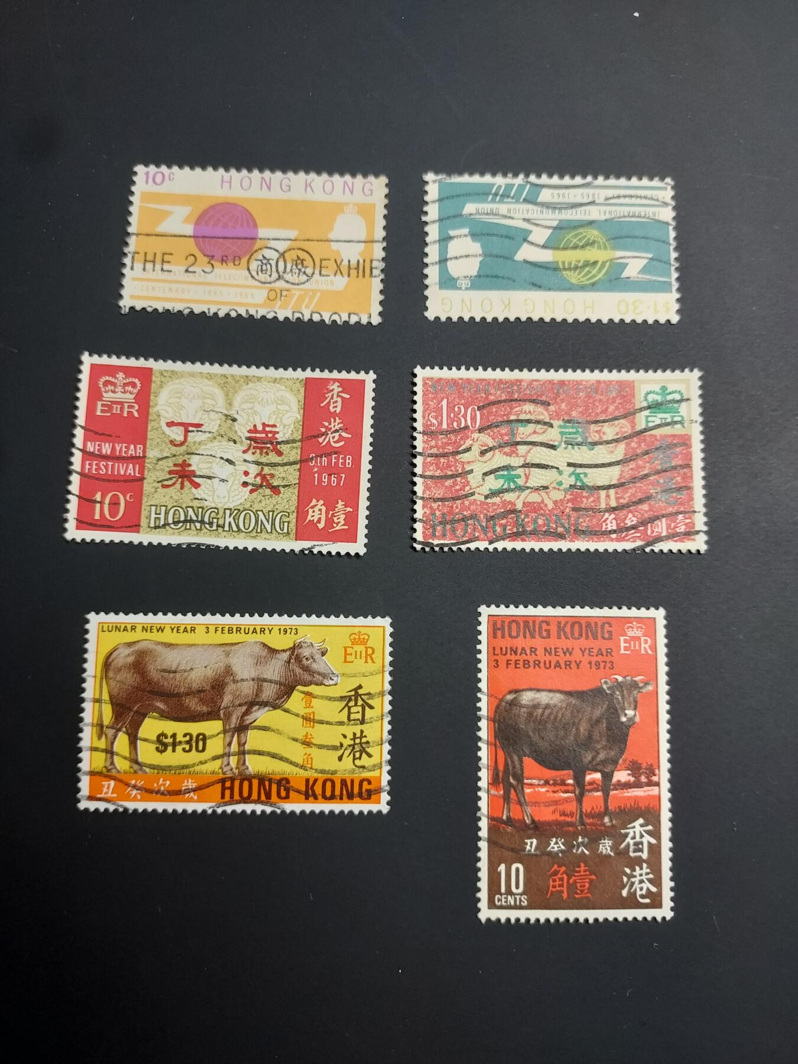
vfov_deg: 71.6
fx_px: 738
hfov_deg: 56.8
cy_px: 532
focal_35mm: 24
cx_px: 399
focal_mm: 4.6
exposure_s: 1/60
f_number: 1.8
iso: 125
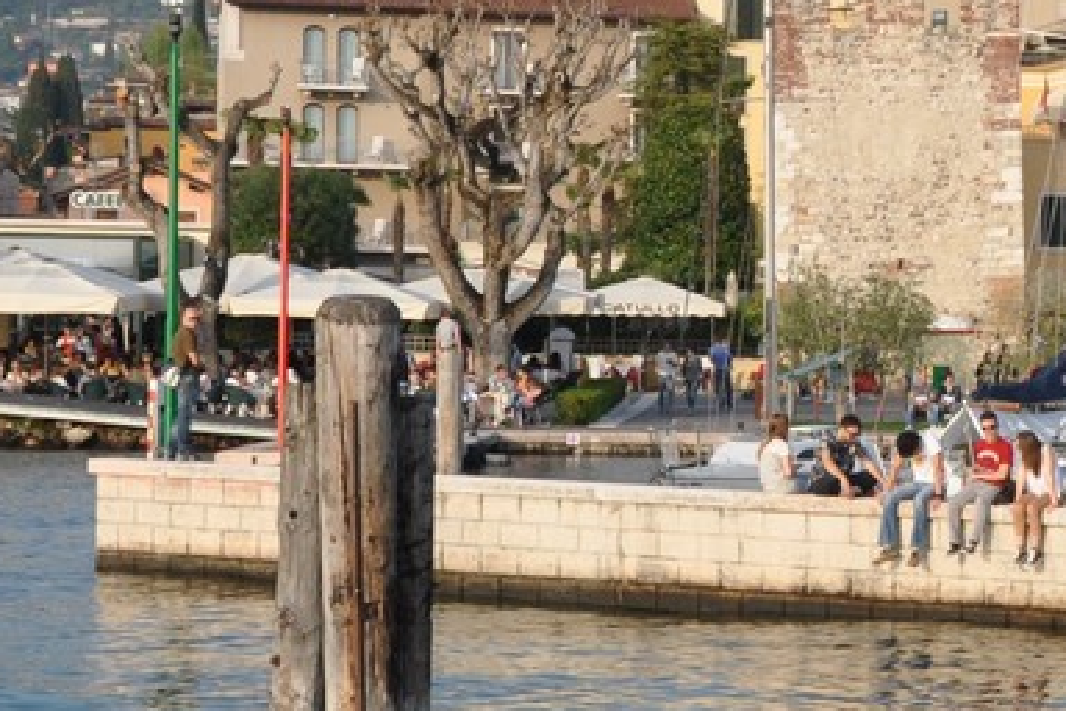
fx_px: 3760
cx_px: 1215
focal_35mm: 127
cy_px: 317
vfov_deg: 10.8
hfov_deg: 15.6
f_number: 9.5
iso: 200
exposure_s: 1/350
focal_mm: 24
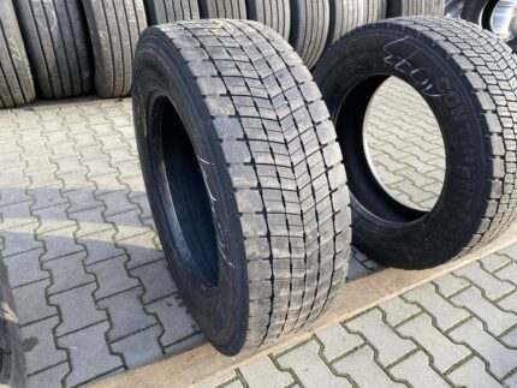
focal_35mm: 26
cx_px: 258
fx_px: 389
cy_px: 194
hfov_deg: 67.3
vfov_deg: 53.1
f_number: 1.8
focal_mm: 4.25
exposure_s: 1/184
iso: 32
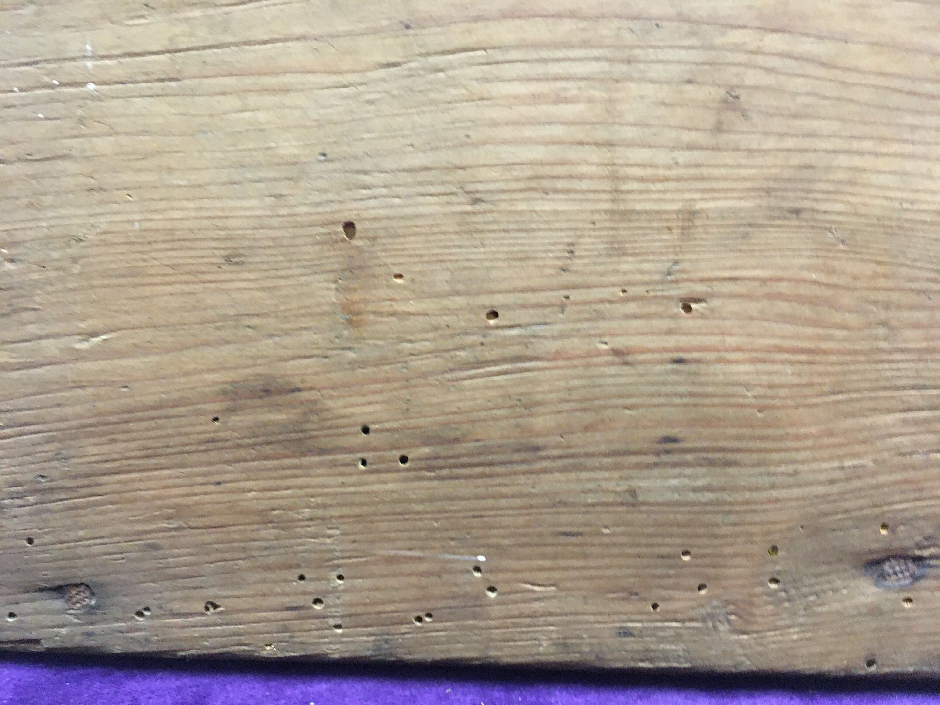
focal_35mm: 29
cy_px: 352
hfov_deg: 61.7
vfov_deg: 48.2
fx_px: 787
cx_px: 470
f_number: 2.2
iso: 200
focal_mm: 4.15
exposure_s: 1/20
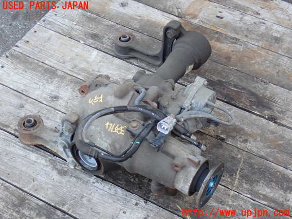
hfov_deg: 29.0
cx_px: 146
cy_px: 110
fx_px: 565
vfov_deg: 21.9
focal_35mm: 67
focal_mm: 11.88
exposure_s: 1/60
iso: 320
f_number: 3.8
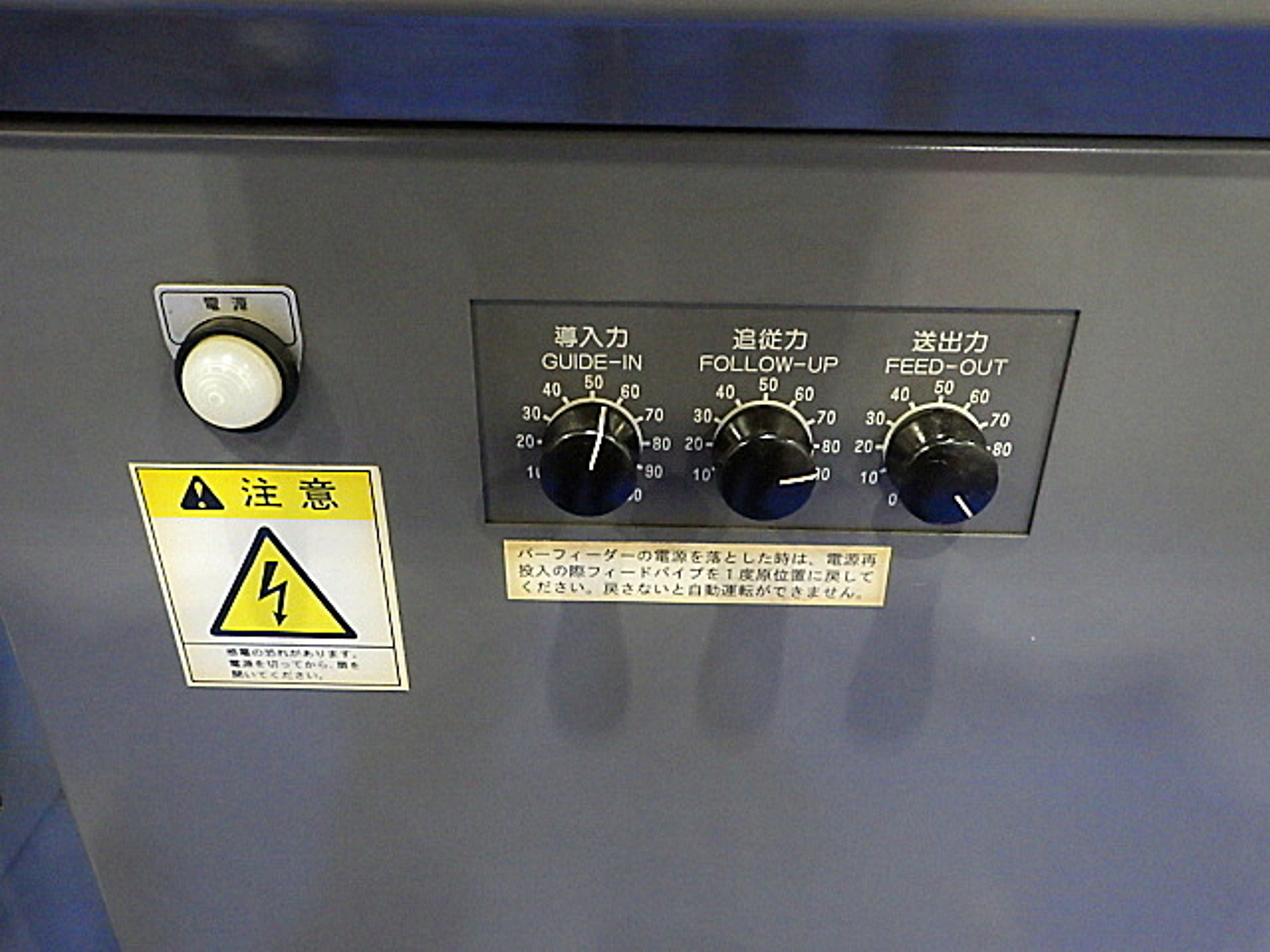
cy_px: 476
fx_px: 1027
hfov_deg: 63.4
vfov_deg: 49.7
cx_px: 635
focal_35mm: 28
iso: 1600
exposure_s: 1/30
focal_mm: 5
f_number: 3.5
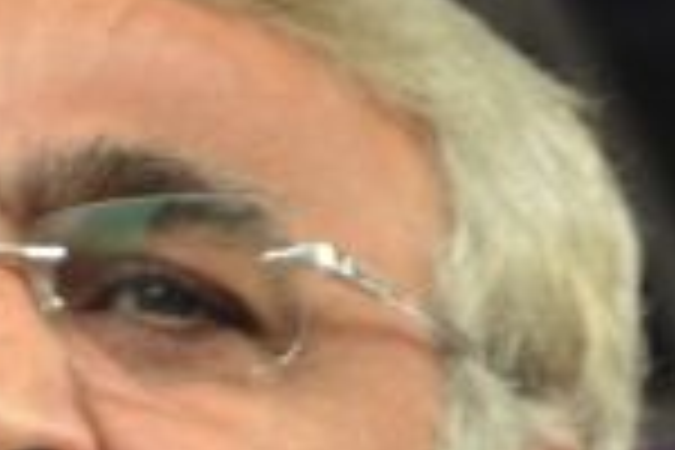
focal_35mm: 1459
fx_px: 27347
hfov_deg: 1.4
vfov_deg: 0.9
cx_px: 198
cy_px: 1251
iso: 500
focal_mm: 135
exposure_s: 1/125
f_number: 5.6
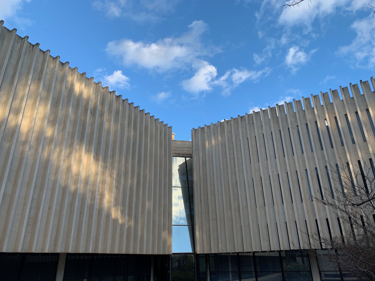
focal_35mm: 26
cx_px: 188
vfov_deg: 53.1
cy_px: 140
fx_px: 282
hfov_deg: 67.3
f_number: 1.8
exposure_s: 1/531
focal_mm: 4.25
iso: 25
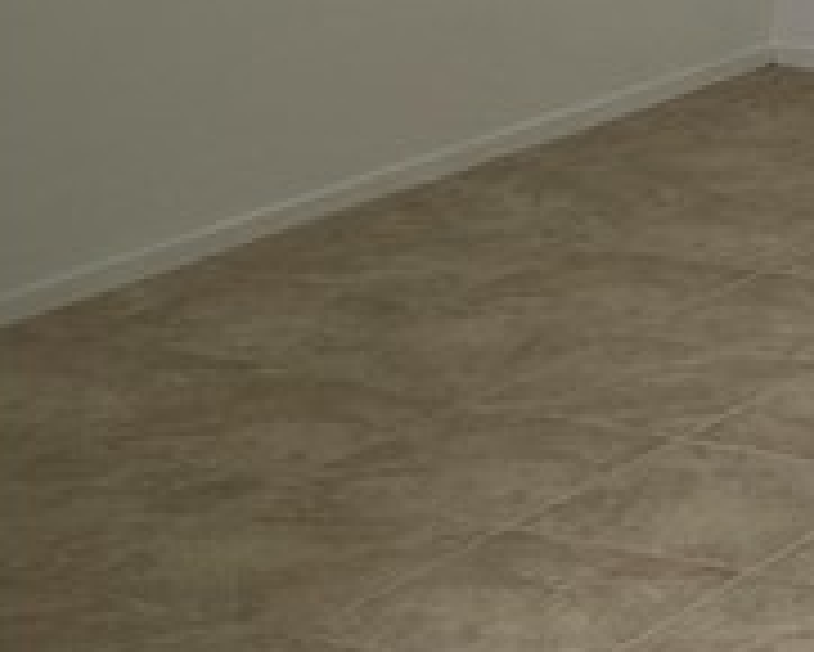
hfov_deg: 14.2
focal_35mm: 127
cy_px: -333
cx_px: 1187
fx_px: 3061
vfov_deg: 11.6
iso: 125
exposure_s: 1/120
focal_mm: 6.3
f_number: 1.7
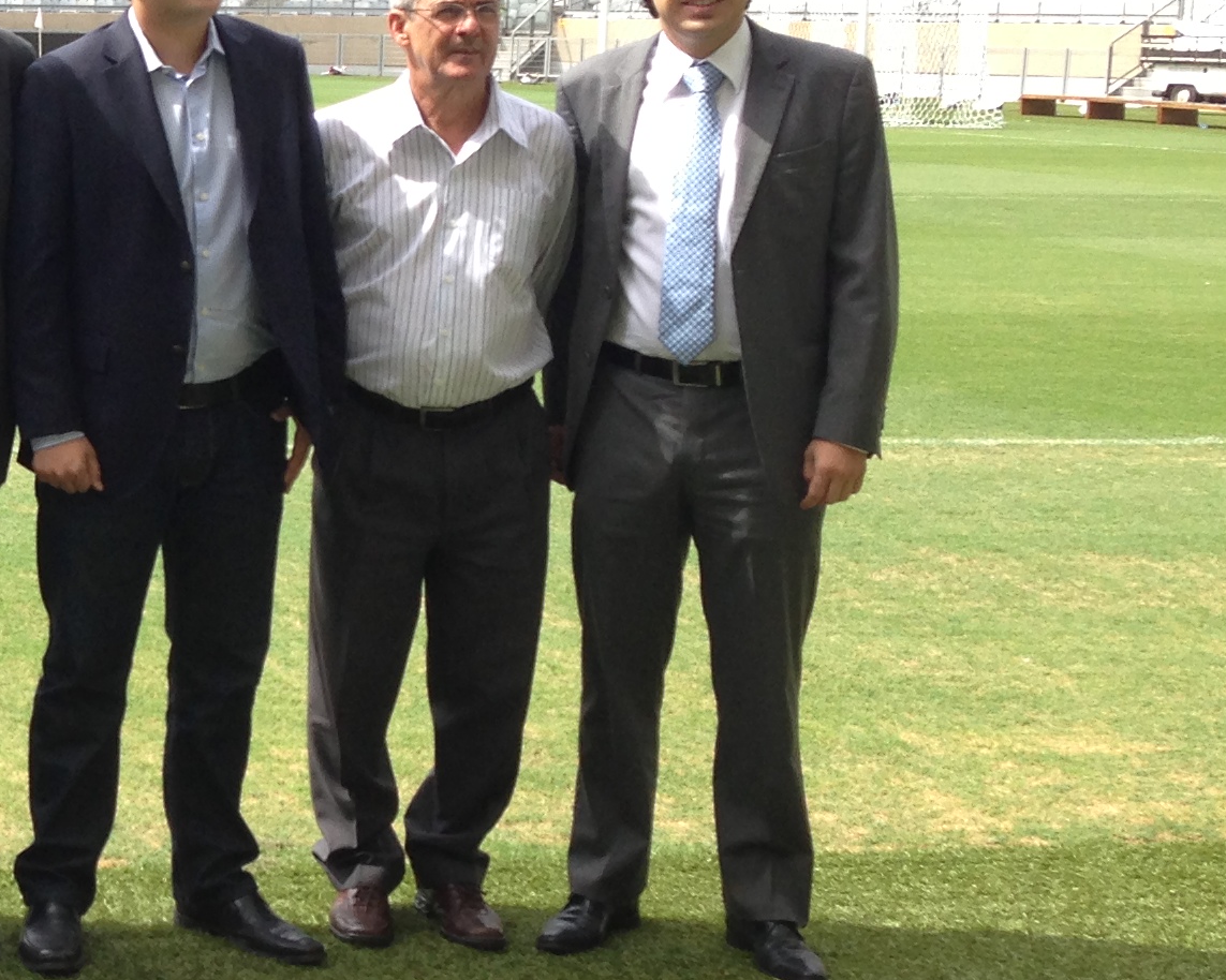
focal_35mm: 92
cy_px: 339
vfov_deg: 16.7
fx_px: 3338
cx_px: -395
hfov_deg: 19.2
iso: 50
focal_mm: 4.13
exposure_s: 1/390
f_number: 2.4
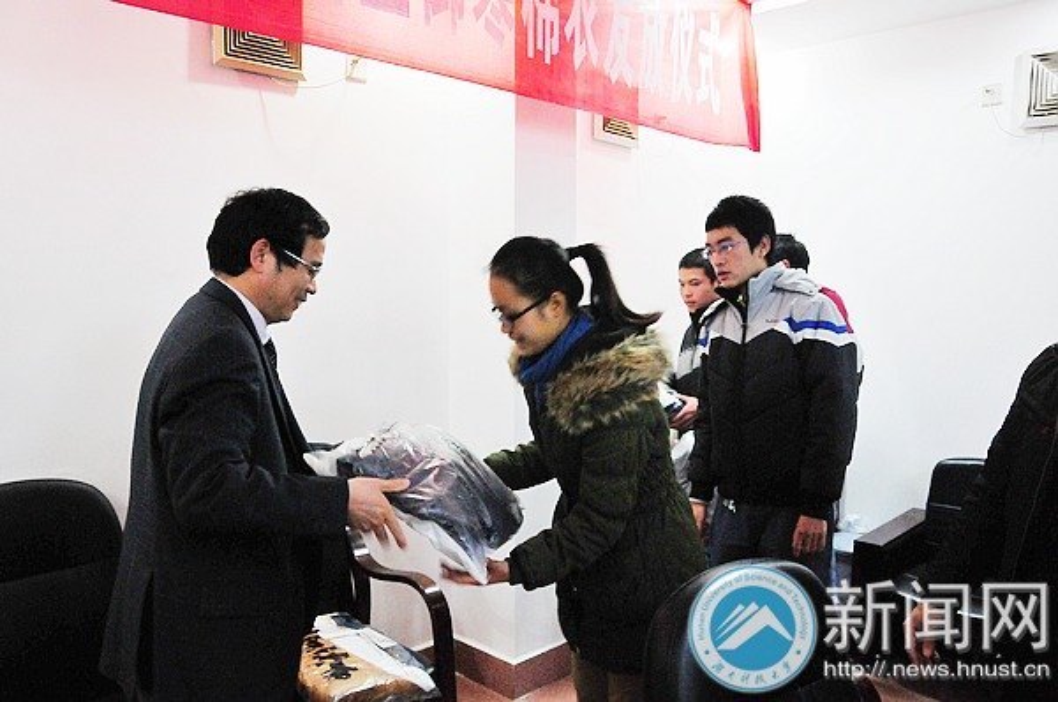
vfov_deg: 47.8
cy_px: 351
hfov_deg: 67.5
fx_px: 792
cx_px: 529
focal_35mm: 27
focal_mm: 18
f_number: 6.3
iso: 2500
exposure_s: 1/50
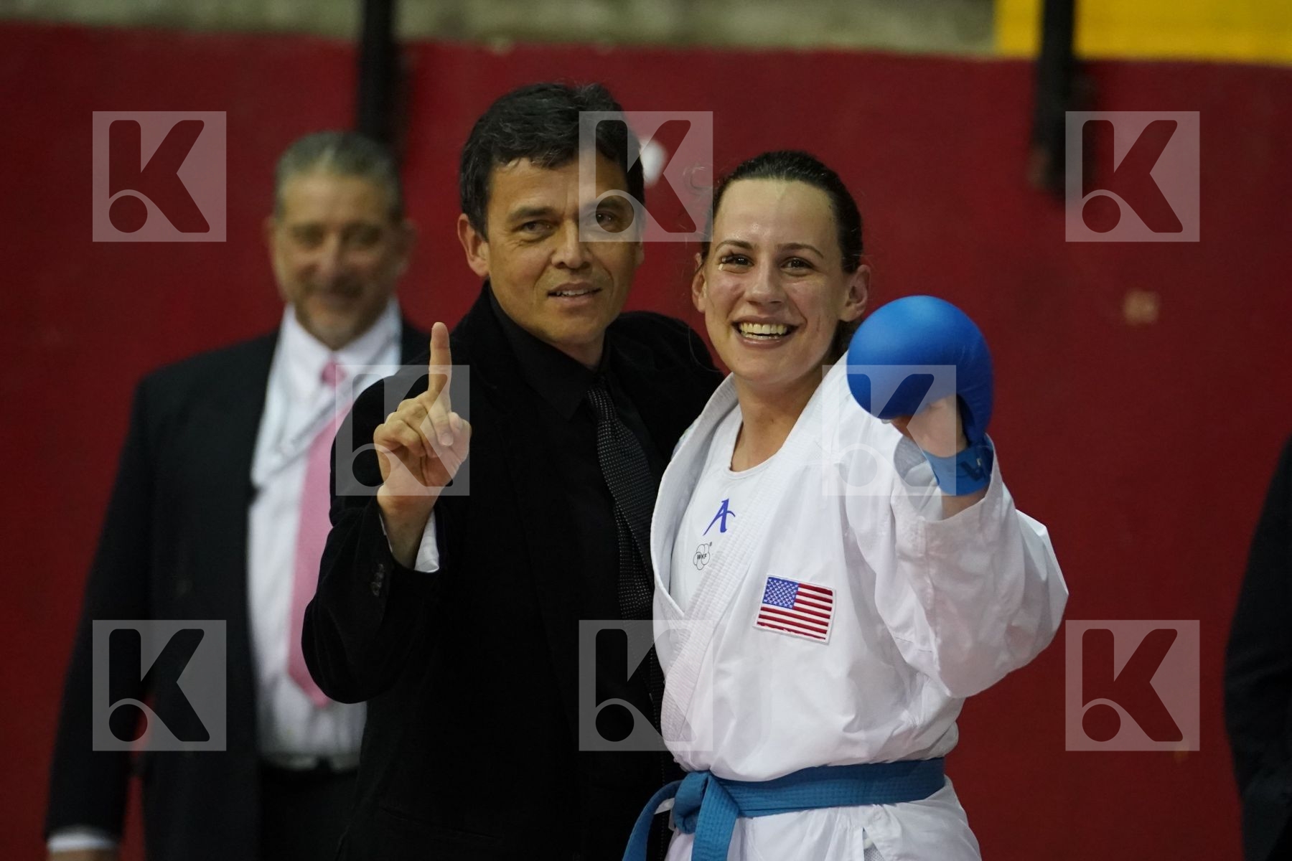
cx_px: 646
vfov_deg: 5.6
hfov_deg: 8.4
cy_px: 430
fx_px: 8828
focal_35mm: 246
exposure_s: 1/250
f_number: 2.8
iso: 5000
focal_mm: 164
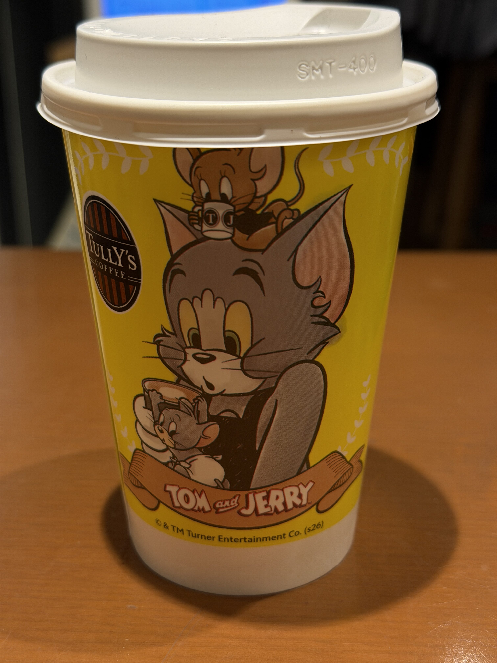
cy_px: 332
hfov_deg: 30.3
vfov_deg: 39.7
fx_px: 919
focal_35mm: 48
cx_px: 248
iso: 125
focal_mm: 6.76
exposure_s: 1/57
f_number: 1.78
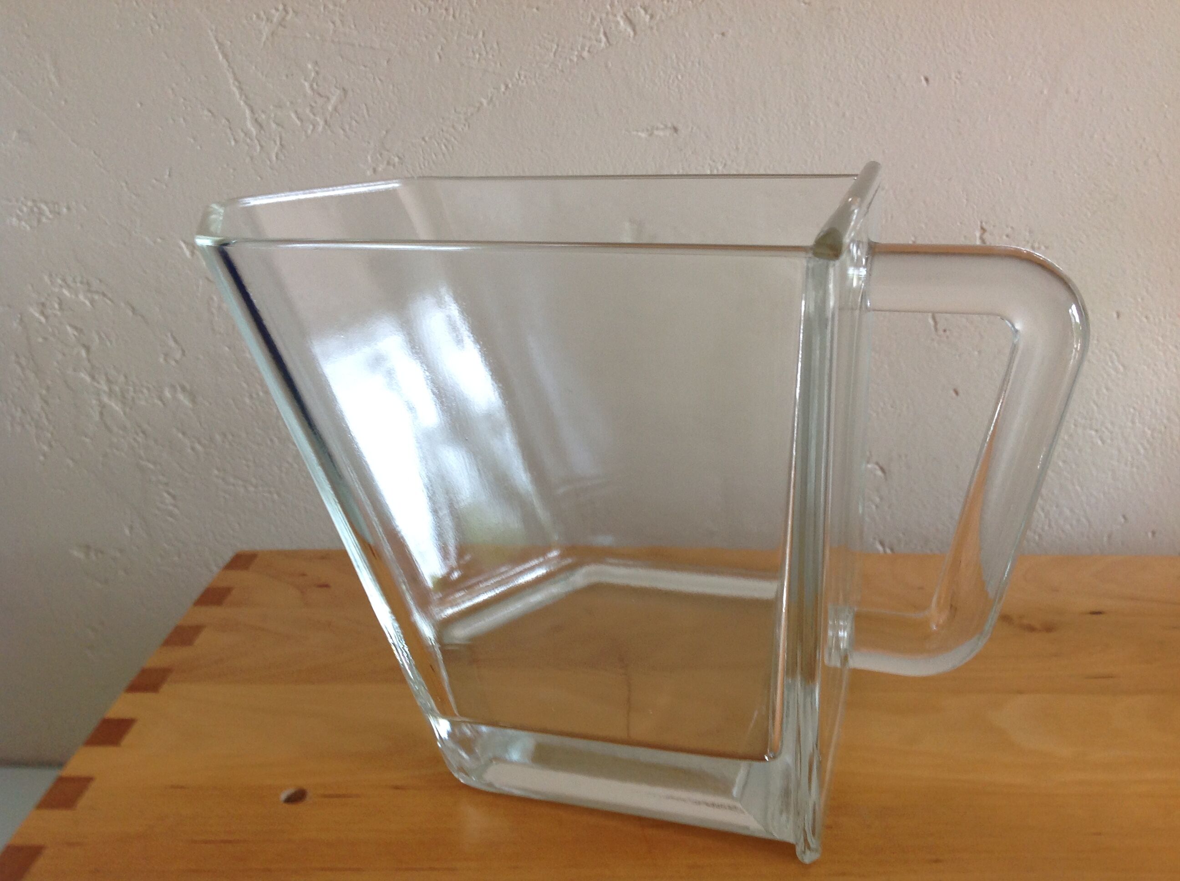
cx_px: 590
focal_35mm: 35
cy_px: 440
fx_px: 1191
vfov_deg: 40.6
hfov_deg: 52.7
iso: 80
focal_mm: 4.28
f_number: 2.4
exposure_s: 1/15
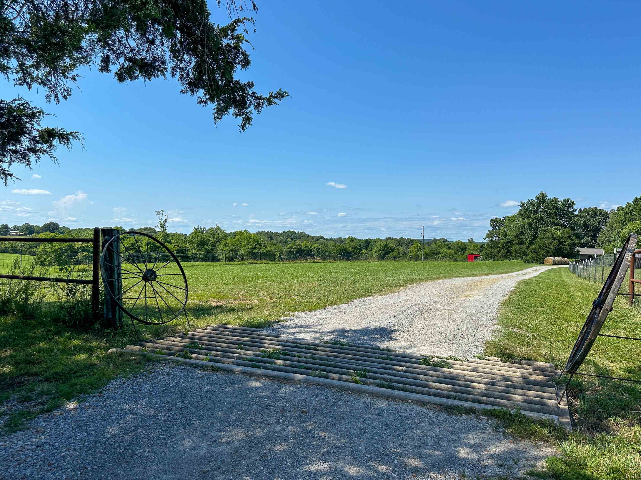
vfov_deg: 54.9
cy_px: 244
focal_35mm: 25
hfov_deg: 69.4
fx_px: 463
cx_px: 333
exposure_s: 1/5300
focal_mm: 6.86
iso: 80
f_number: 1.8
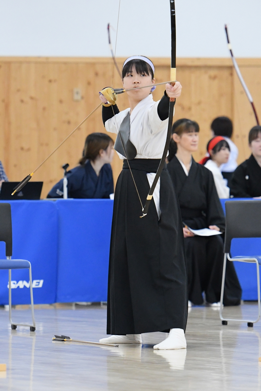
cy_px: 196
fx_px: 3698
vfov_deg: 6.1
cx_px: 130
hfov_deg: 4.0
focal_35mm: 340
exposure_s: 1/500
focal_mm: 170
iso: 5000
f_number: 4
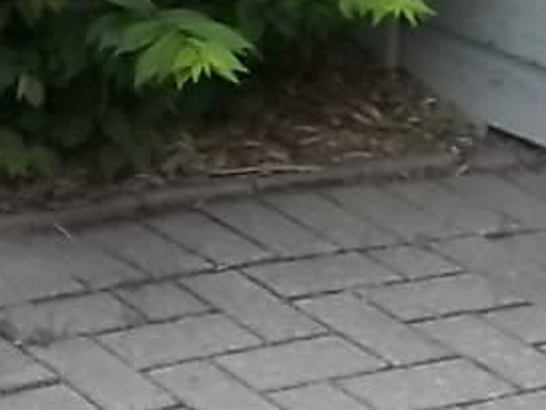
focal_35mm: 132
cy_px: -303
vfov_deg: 10.6
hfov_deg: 12.7
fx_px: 2082
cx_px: -620
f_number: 3.5
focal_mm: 5.05
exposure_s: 1/100
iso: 64
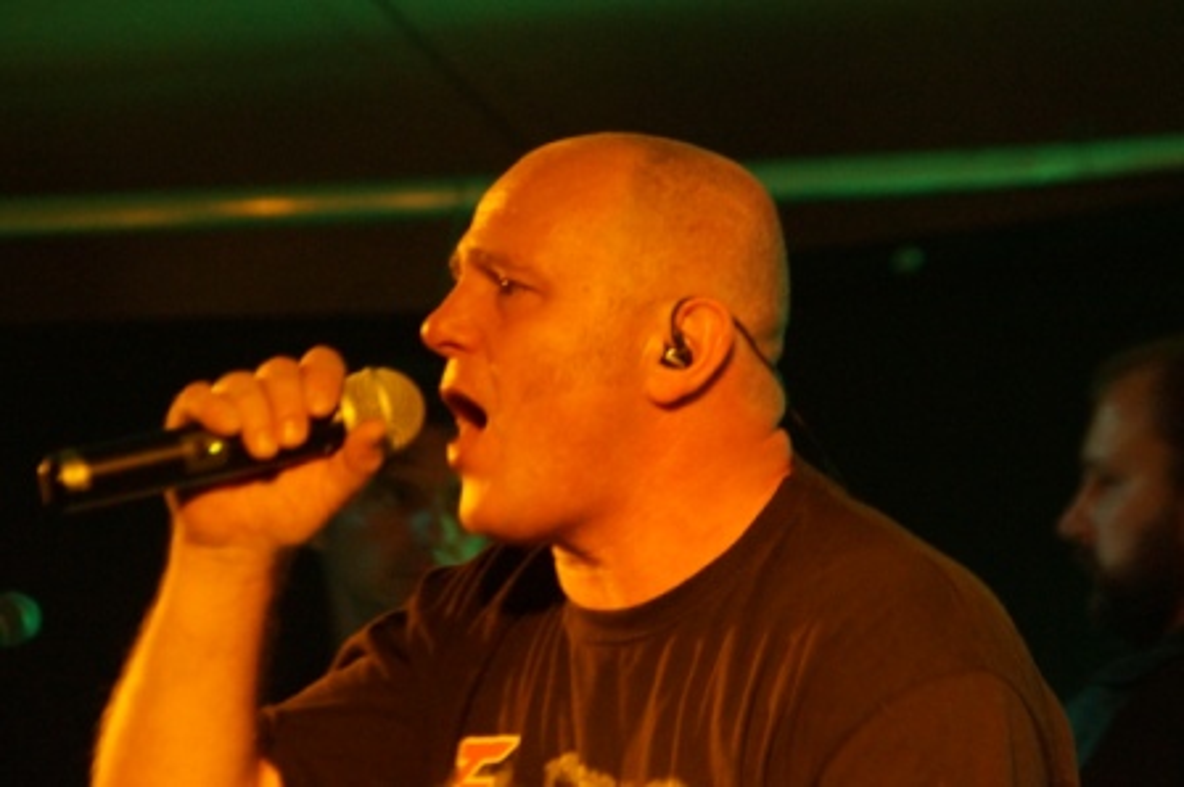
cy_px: 394
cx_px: 592
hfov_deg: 9.2
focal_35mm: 225
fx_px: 7394
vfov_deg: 6.1
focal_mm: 150
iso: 3200
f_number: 6.3
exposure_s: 1/25
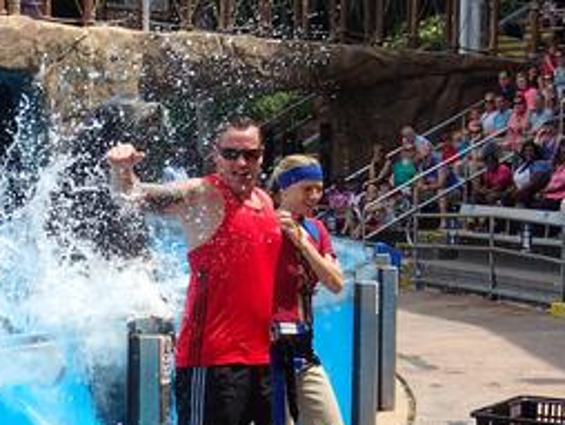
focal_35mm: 101
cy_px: 227
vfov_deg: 14.7
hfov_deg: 19.3
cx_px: 147
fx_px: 1650
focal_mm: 10.3
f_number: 5
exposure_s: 1/800
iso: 200
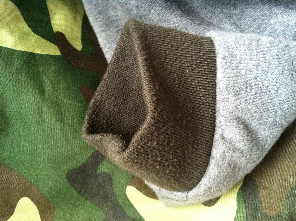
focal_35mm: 35
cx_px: 148
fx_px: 299
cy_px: 110
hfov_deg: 52.7
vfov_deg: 40.6
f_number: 2.8
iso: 250
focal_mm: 3.85
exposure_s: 1/15
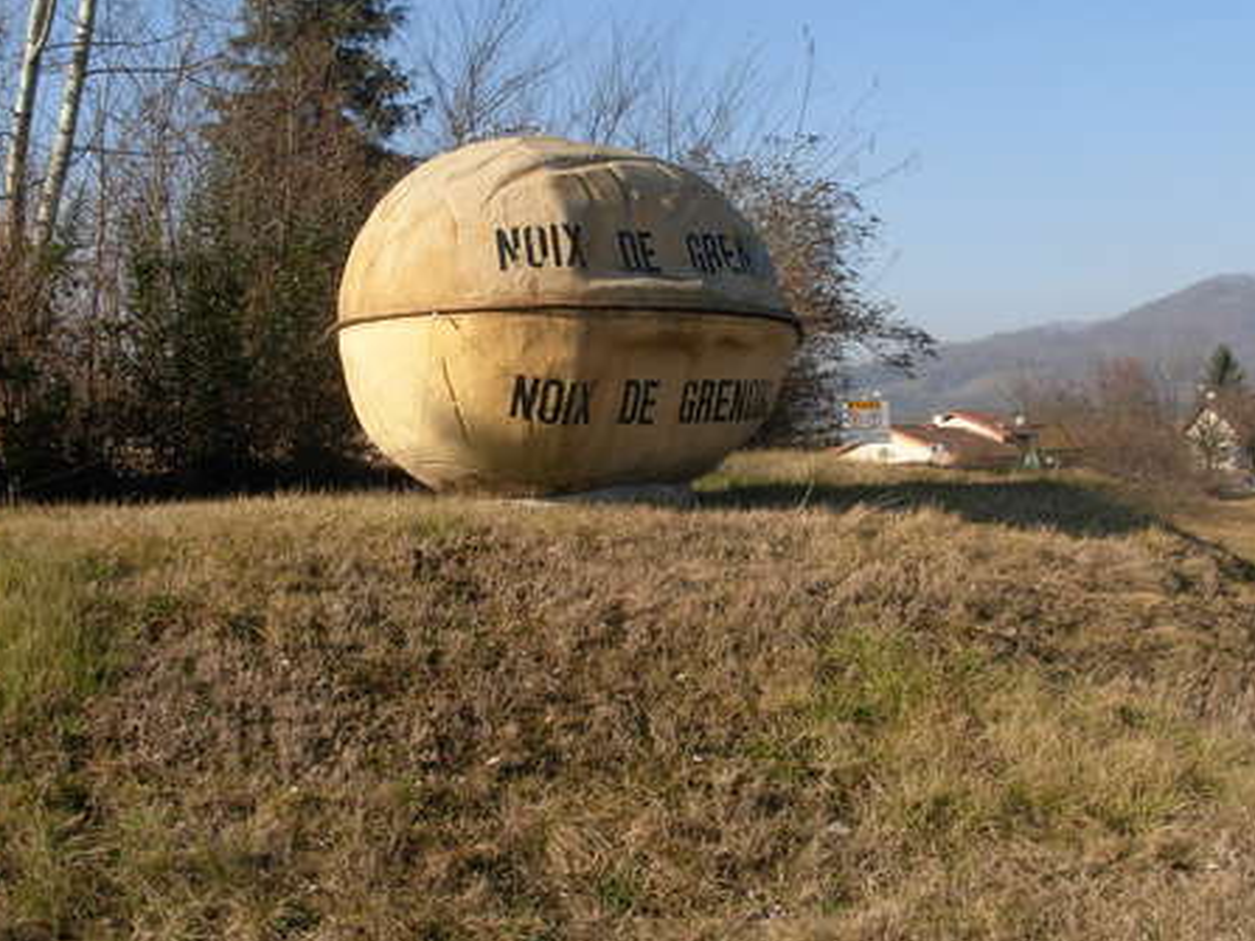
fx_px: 1849
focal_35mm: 51
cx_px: 668
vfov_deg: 28.5
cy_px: 472
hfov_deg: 37.5
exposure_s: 1/373
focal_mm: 6.3
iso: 79
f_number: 4.9
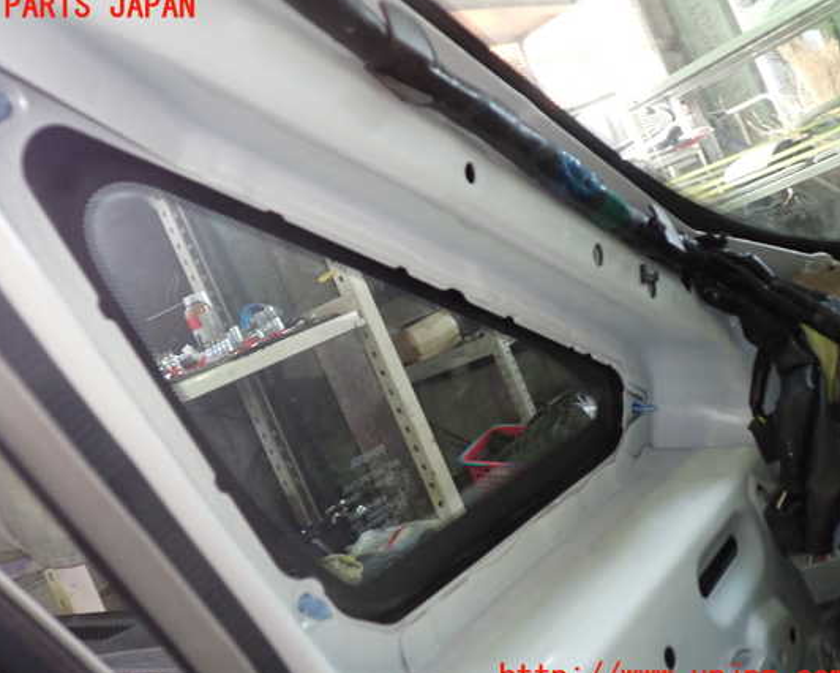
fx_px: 821
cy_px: 343
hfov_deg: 54.1
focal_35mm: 33
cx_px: 382
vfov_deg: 44.6
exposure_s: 1/30
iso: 320
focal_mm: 5.4
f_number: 2.3
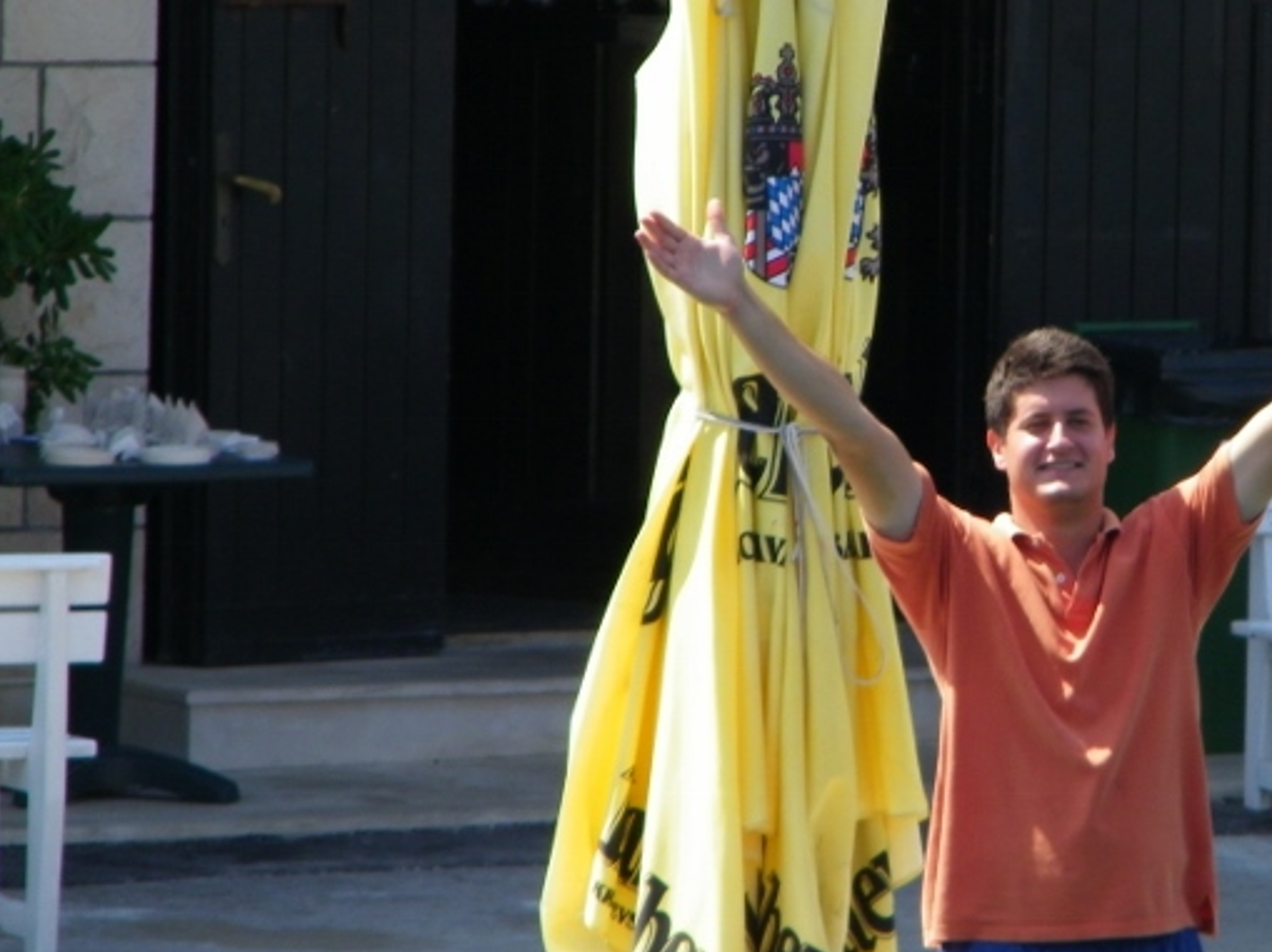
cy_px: 365
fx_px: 14615
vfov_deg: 3.7
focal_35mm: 398
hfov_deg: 5.0
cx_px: 992
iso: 80
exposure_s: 1/200
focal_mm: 45.1
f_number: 5.4
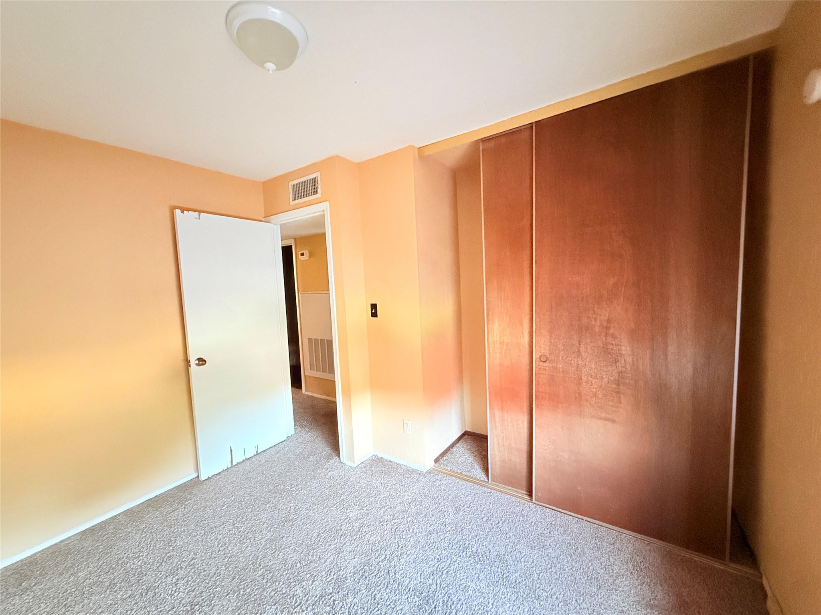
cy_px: 308
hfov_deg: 102.1
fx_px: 332
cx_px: 410
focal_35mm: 14
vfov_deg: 85.7
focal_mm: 2.22
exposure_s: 1/60
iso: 1250
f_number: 2.2
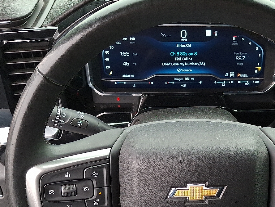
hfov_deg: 41.3
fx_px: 358
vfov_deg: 31.4
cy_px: 164
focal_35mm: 45
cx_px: 191
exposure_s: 1/120
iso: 71
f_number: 1.8
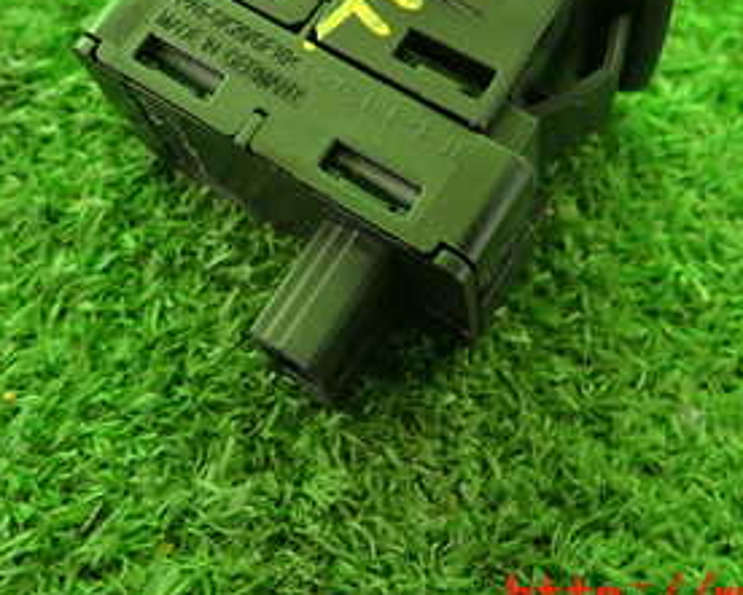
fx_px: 1166
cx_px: 307
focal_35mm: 53
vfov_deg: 27.3
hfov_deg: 35.3
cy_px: 30
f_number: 2
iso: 125
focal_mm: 4.5
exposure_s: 1/60
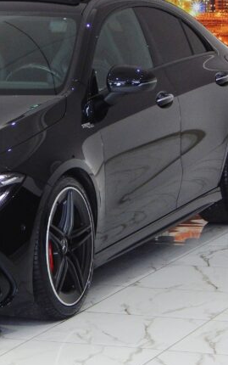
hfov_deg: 7.4
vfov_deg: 11.9
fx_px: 1749
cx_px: -42
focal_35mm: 176
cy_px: 145
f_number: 4.4
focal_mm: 16.6
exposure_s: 1/30
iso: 280
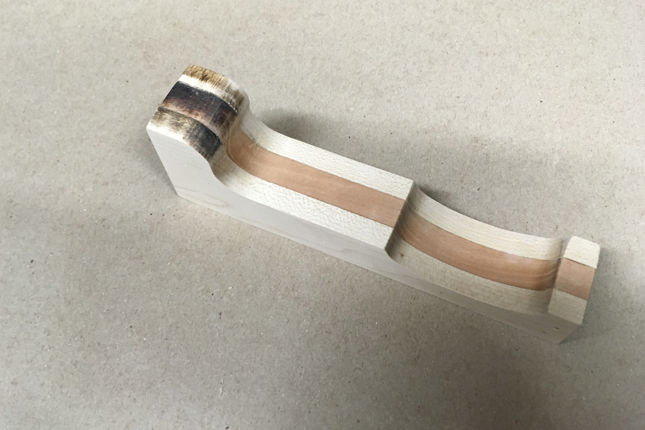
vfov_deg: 42.3
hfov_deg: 60.3
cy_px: 220
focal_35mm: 31
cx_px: 315
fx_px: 555
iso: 160
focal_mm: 4.15
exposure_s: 1/30
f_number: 2.2
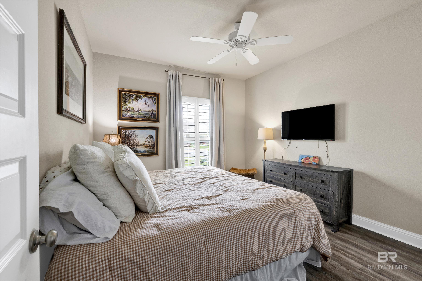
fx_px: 164
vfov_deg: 81.2
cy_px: 140
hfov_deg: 104.3
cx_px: 211
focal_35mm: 14
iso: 400
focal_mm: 14
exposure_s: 1/6
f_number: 11
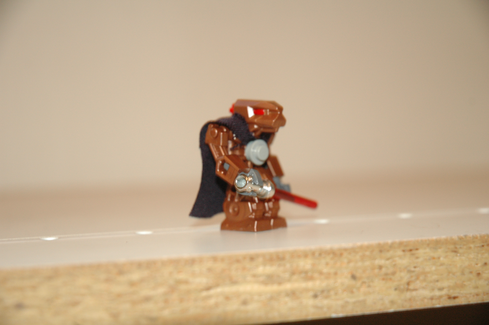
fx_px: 1425
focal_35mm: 105
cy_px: 162
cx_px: 244
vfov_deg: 13.0
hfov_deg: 19.5
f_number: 4.5
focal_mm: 70
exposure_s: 1/20
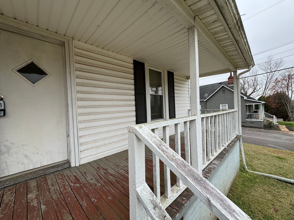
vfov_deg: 85.7
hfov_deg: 102.1
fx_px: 119
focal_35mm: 14
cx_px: 147
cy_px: 110
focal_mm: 2.22
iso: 40
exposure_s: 1/285
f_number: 2.2
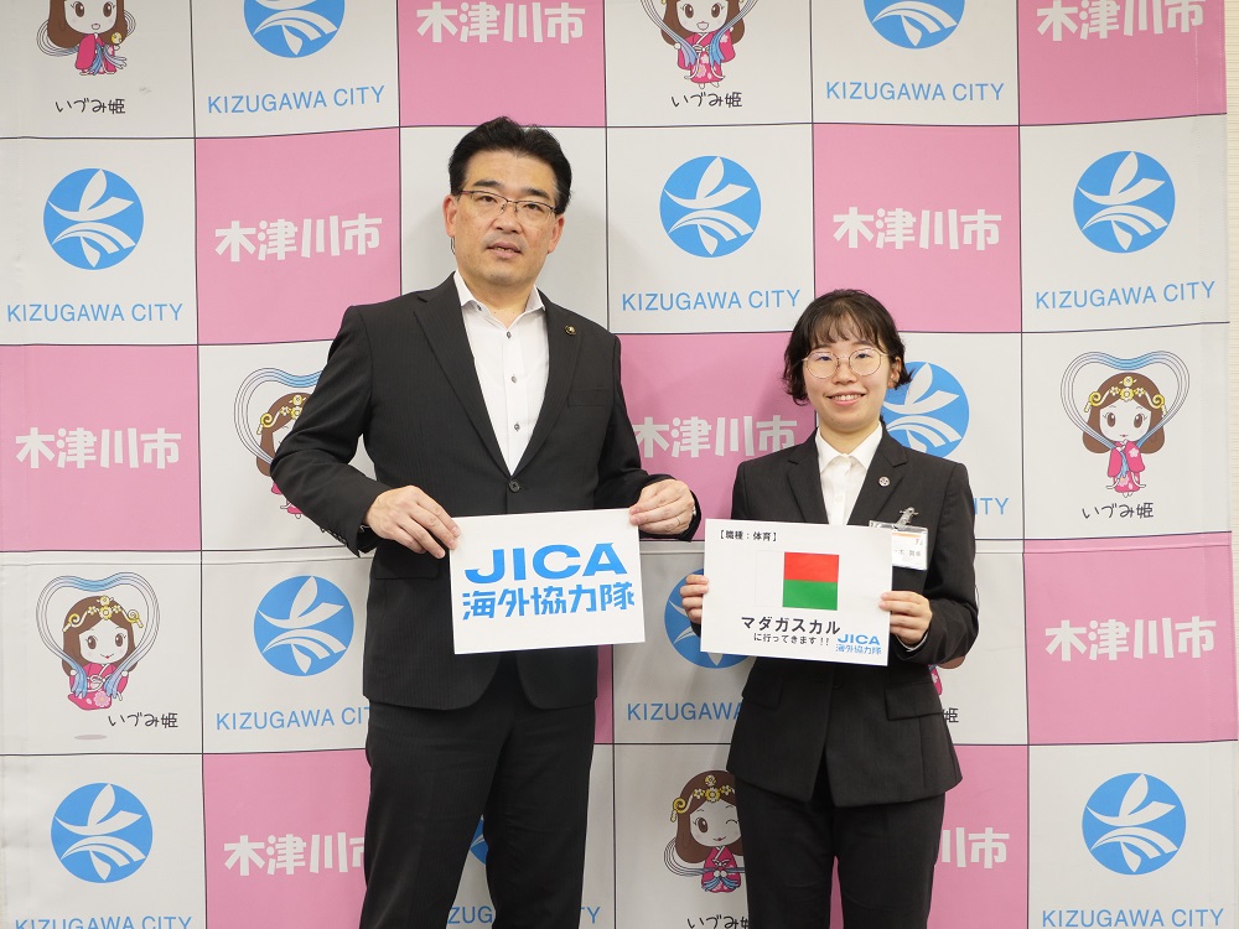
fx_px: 1503
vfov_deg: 34.3
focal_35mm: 42
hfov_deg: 44.8
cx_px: 620
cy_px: 464
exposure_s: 1/60
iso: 640
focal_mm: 21
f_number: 2.8
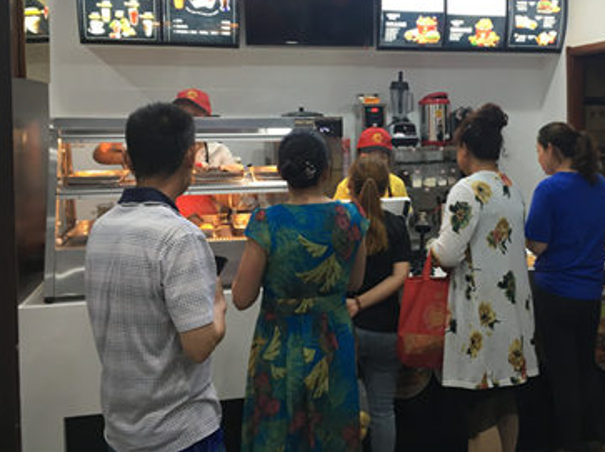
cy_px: 142
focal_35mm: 40
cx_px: 405
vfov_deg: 35.4
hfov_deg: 46.1
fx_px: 698
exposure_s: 1/33
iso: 80
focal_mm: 4.15
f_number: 2.2
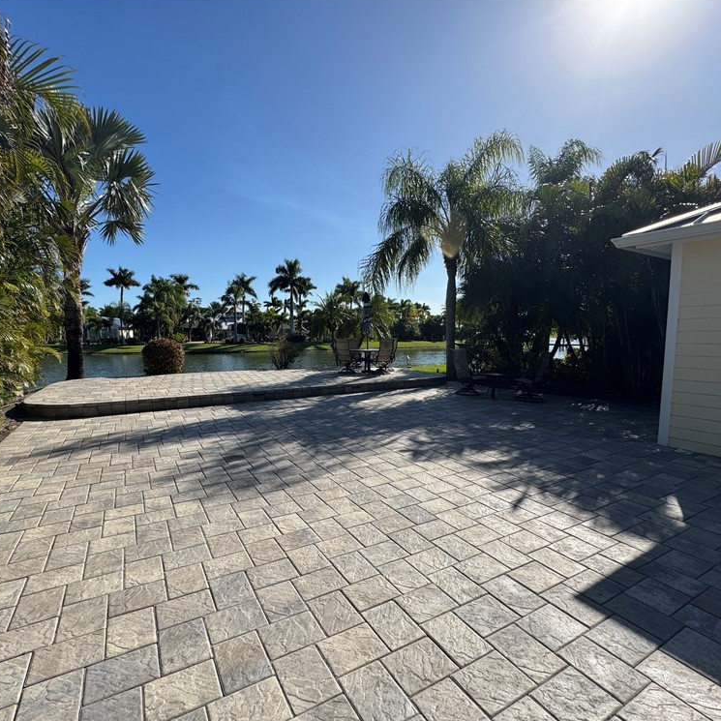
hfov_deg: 83.9
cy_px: 365
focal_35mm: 17
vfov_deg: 84.0
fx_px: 401
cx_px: 342
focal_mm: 2.22
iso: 50
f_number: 2.2
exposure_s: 1/2770
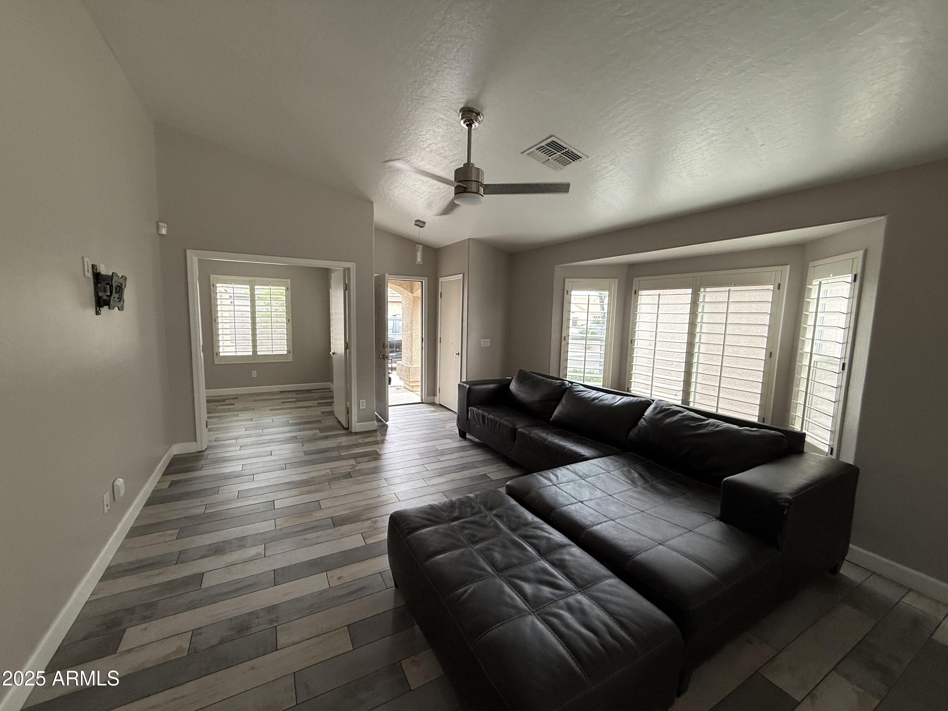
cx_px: 474
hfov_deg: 102.1
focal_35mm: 14
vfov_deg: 85.7
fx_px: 383
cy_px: 356
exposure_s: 1/99
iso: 125
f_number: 2.2
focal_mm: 2.22
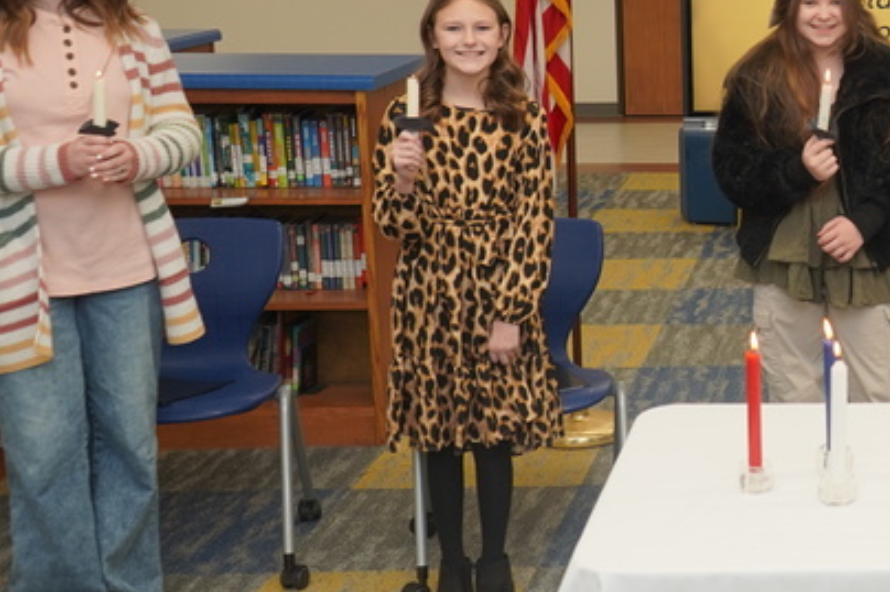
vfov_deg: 19.1
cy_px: 201
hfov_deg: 25.7
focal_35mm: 71
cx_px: 1049
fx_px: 1754
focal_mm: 28
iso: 320
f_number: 4
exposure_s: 1/160
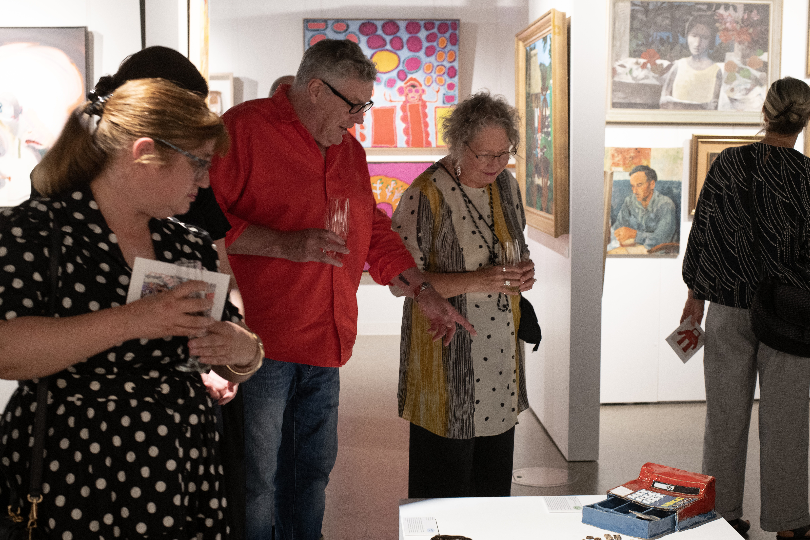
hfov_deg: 39.6
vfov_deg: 27.0
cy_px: 270
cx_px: 405
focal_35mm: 50
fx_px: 1125
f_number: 5.6
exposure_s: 1/60
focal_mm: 50
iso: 1600
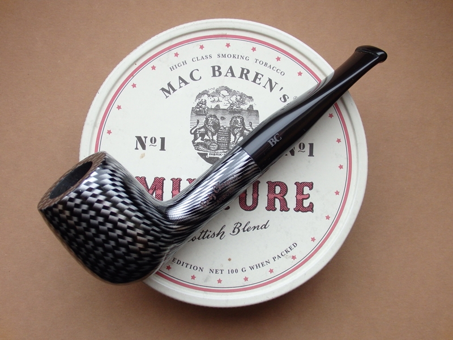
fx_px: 589
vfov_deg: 32.2
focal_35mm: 45
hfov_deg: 42.1
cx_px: 226
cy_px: 170
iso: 400
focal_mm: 8
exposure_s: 1/50
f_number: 3.8
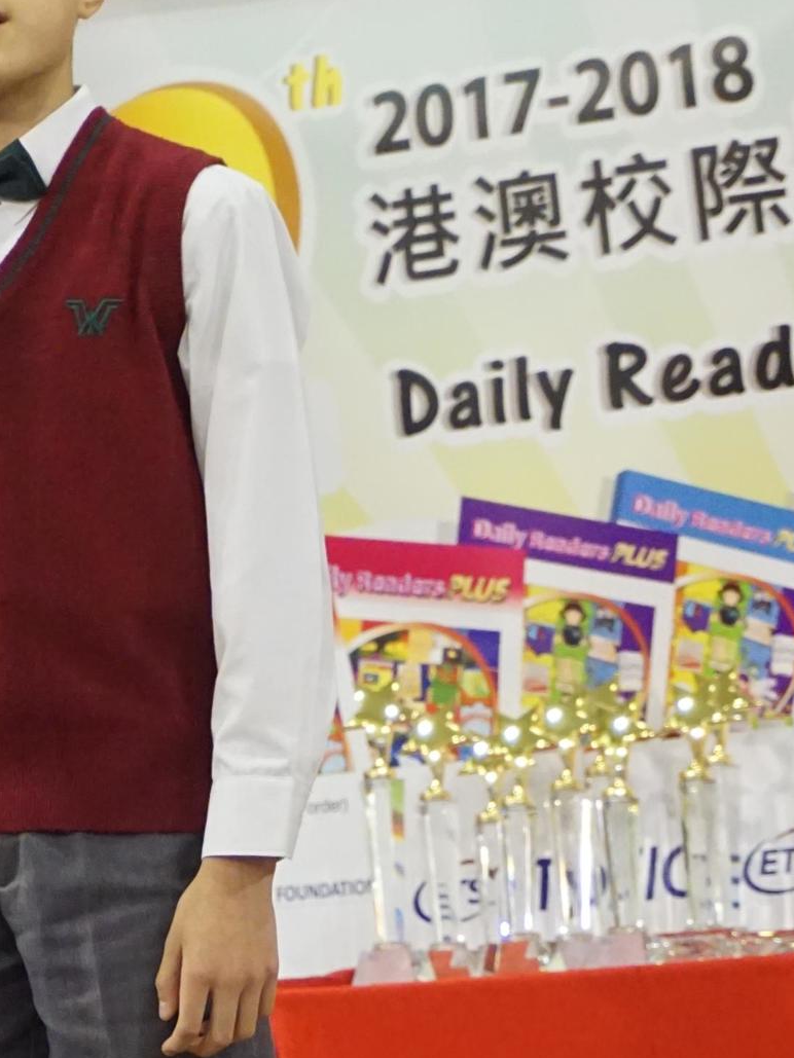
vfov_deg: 9.6
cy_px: 814
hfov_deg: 7.2
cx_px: 82
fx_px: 6299
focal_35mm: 206
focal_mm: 50
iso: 3200
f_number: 5.6
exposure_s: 1/80
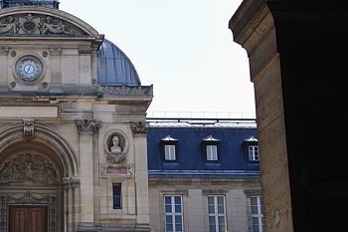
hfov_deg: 24.6
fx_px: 773
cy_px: 129
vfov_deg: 17.0
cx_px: 30
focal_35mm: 80
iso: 200
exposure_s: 1/250
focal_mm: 35
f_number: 9
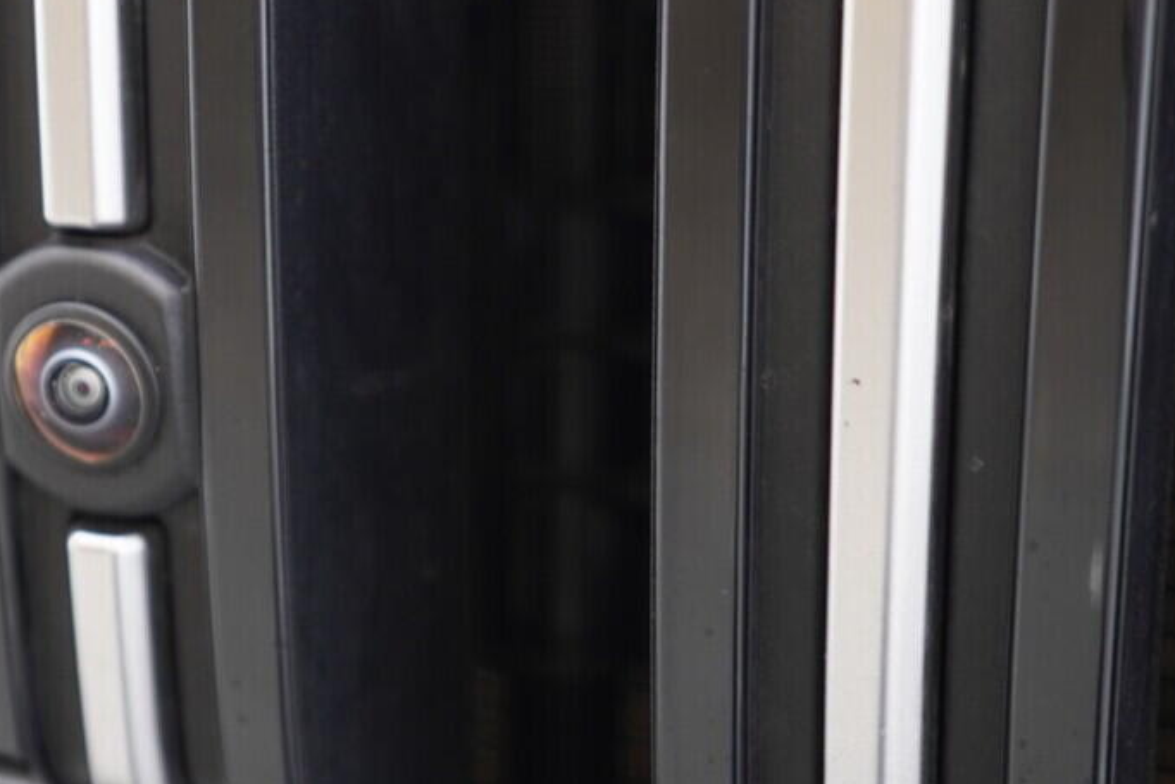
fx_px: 2481
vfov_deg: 17.9
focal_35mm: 76
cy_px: 281
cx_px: 181
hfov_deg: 26.0
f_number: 2.8
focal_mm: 24
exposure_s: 1/40
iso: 320
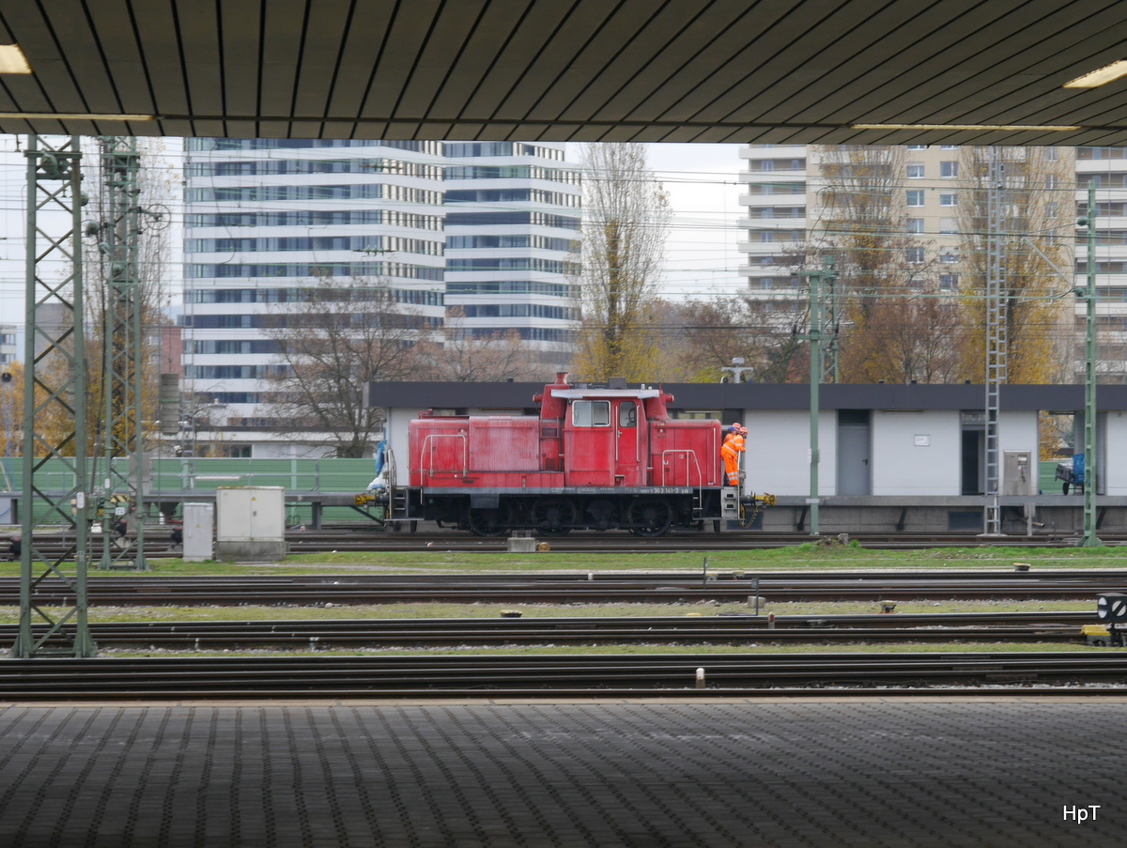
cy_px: 424
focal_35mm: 84
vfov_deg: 17.6
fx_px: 2738
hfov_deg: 23.3
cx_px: 564
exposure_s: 1/100
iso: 160
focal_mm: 42
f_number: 5.6
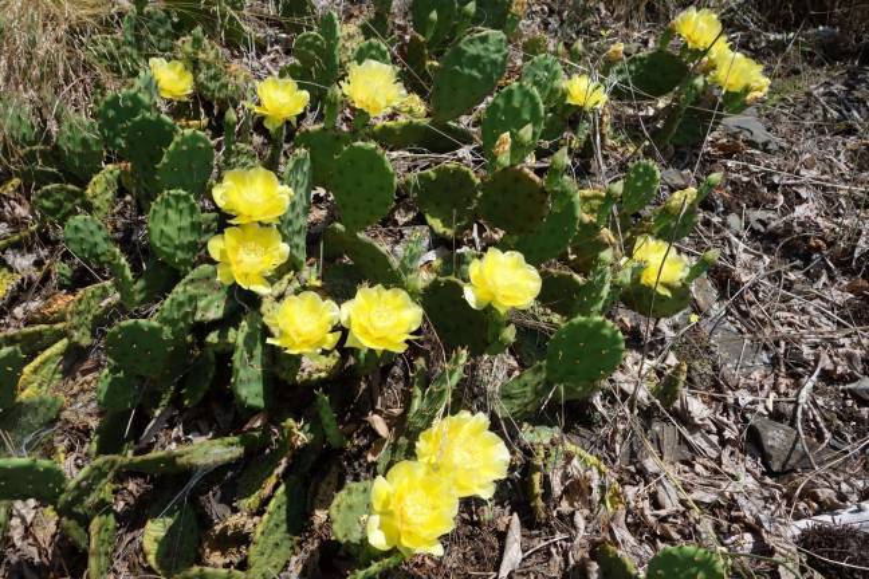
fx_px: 676
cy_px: 290
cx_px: 434
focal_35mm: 28
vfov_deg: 46.4
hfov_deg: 65.5
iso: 125
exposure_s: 1/400
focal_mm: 10.4
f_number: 5.6
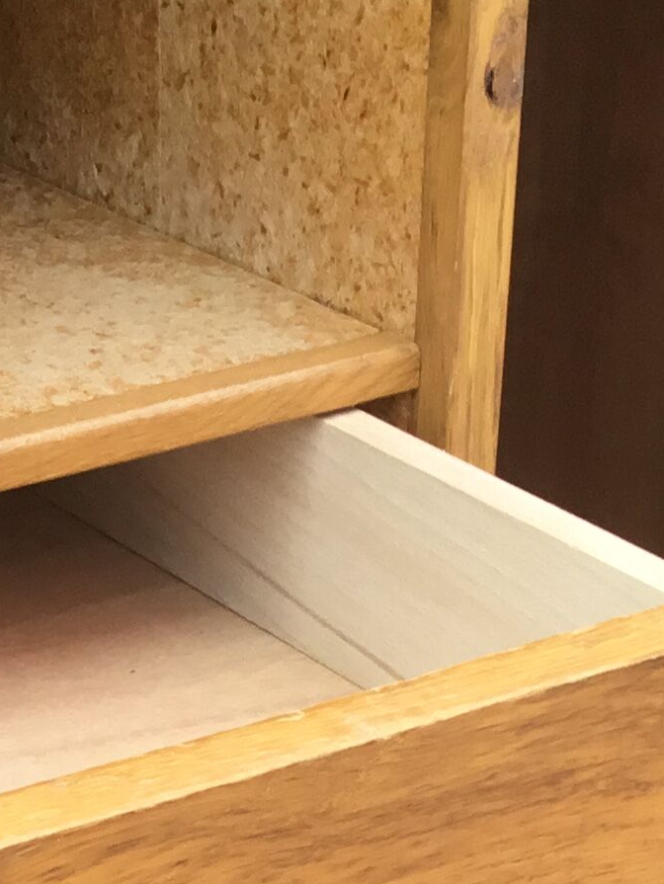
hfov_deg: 13.1
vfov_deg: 15.5
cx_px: 137
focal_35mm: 113
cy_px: 1467
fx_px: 2888
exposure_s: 1/100
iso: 25
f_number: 2.4
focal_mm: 3.3
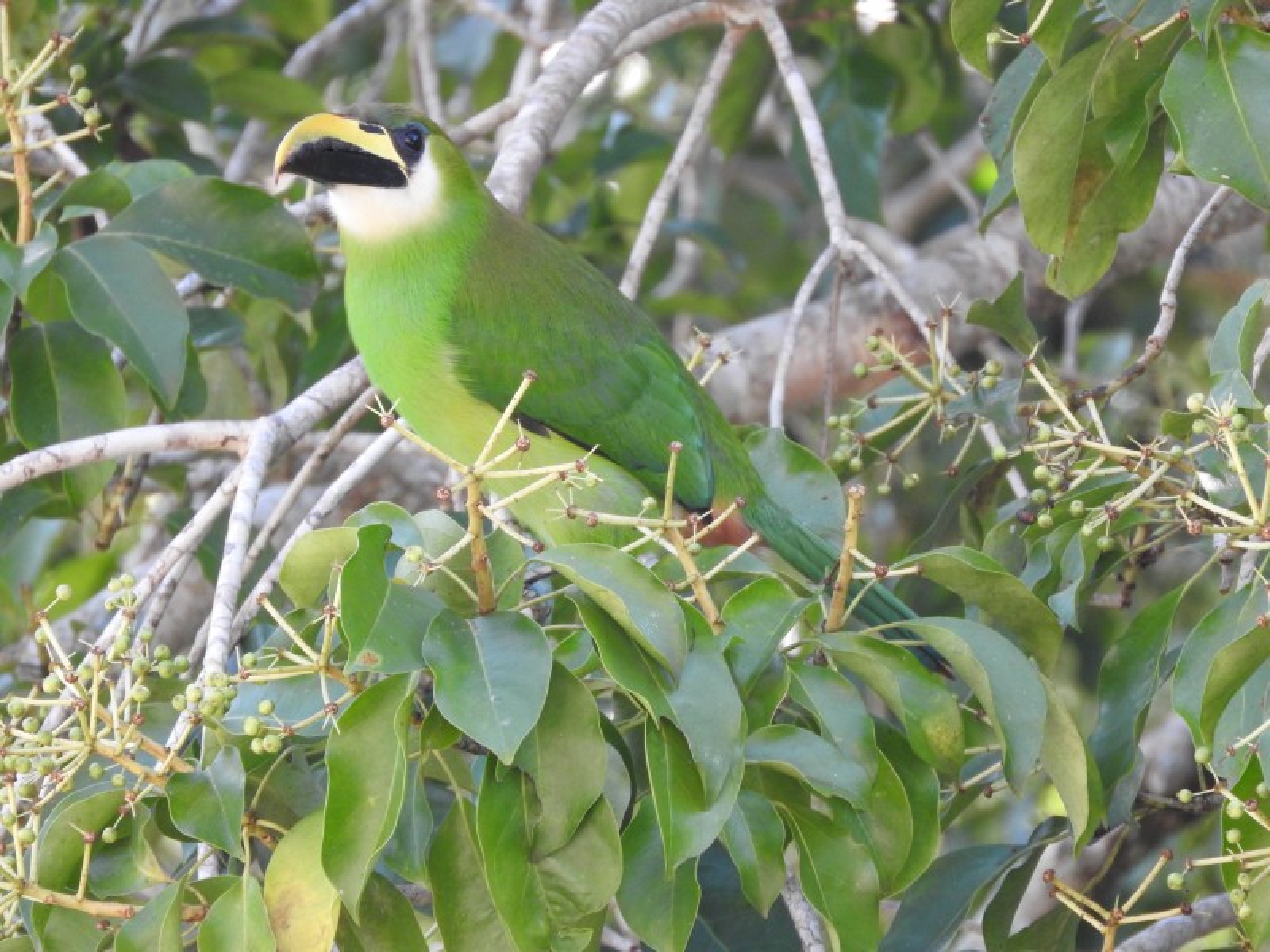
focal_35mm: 500
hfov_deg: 4.0
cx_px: 635
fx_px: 18344
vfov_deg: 3.0
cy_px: 476
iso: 400
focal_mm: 89.6
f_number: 5.6
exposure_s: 1/125
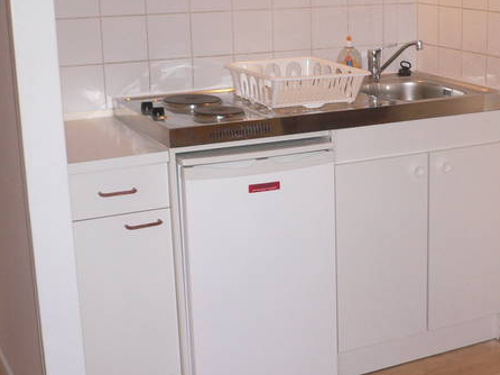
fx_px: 895
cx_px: 386
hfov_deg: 30.6
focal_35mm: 62
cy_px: 166
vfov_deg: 23.6
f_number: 2.8
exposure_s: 1/60
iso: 200
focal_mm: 5.8
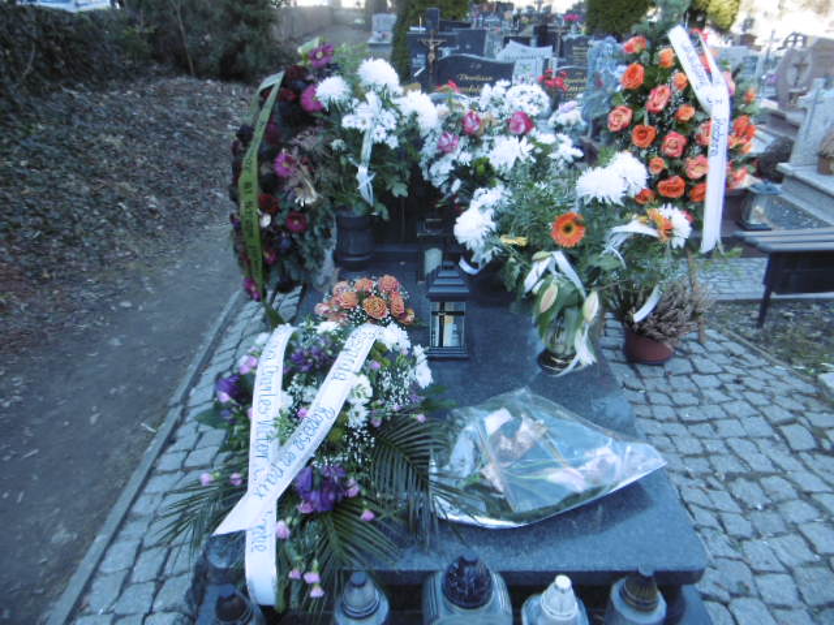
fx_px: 578
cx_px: 417
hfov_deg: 71.6
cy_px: 312
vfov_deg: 56.8
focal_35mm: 24
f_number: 3.1
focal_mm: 4.3
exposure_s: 1/60
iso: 100
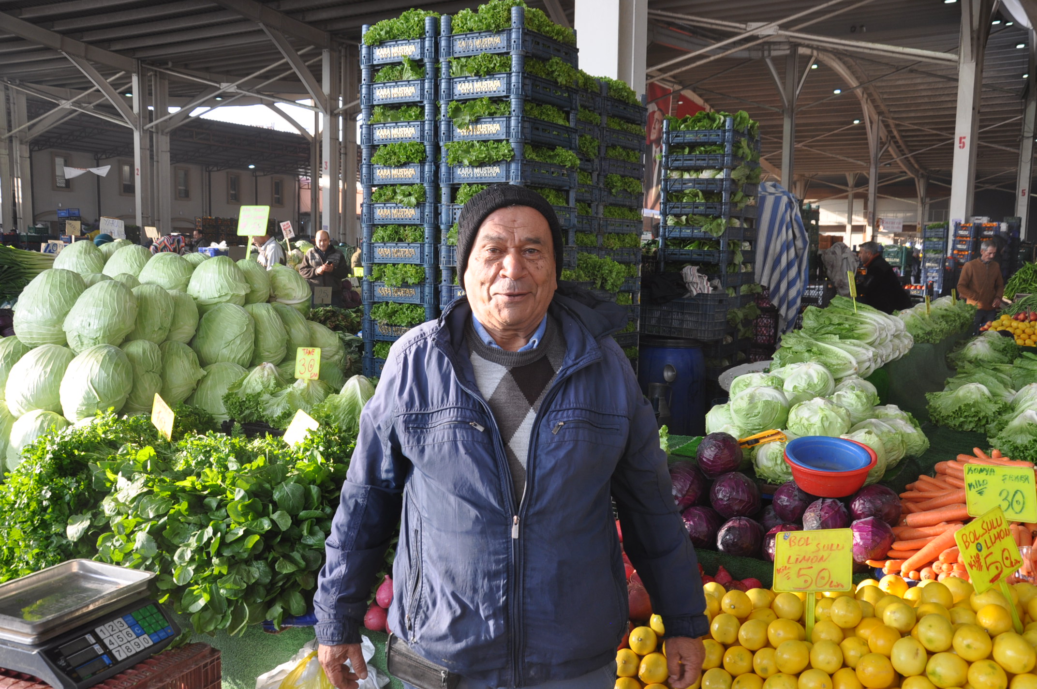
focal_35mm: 33
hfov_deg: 57.3
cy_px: 344
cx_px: 518
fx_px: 949
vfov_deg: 39.9
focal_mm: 22
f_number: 7.1
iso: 200
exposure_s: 1/50
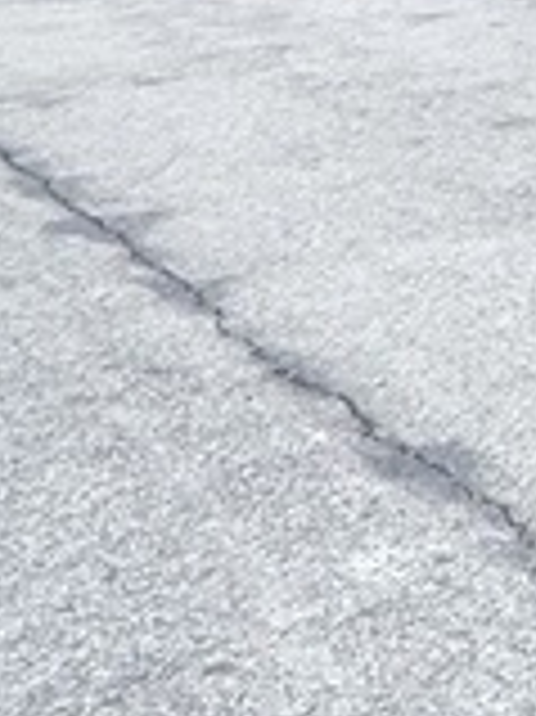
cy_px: -374
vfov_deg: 18.3
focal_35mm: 95
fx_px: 1964
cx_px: 1734
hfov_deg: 10.1
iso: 40
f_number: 2.2
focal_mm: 2.22
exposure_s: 1/631
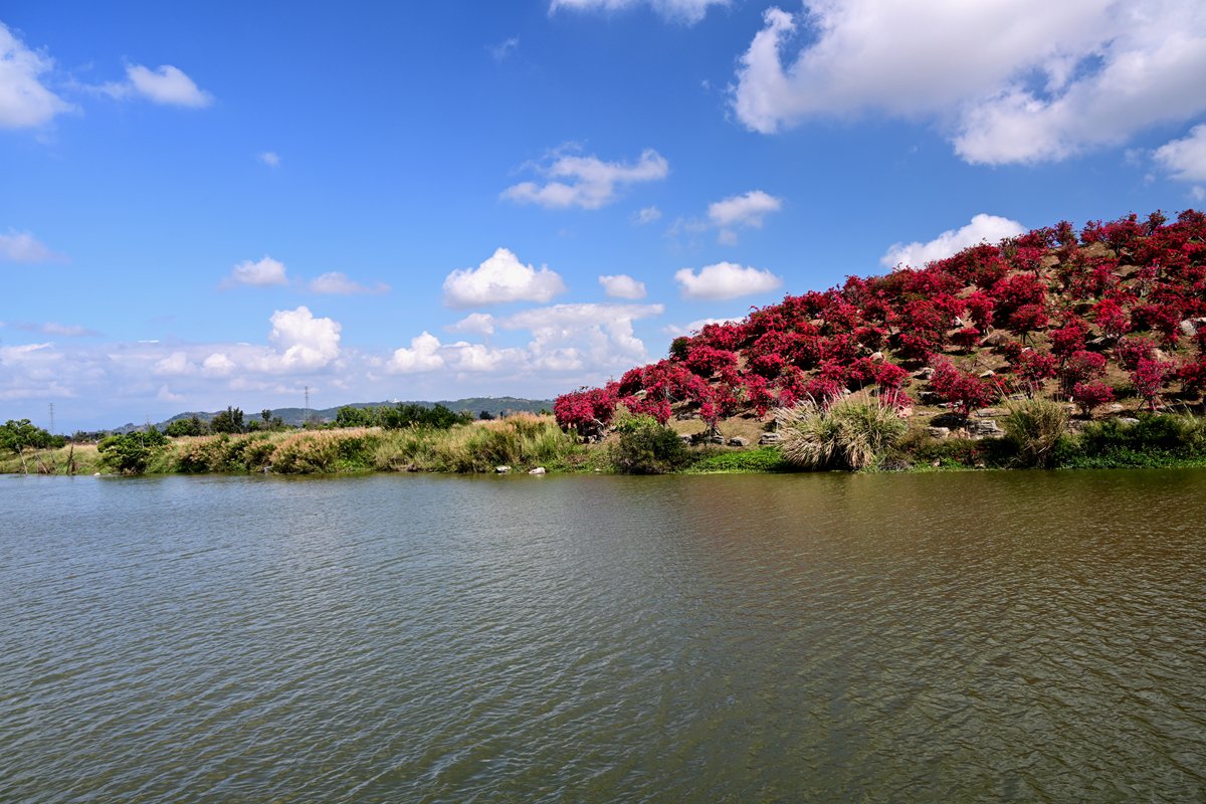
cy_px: 402
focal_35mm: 24
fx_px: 821
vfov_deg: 52.2
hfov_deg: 72.6
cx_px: 603
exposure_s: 1/160
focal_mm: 24.5
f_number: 8
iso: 100
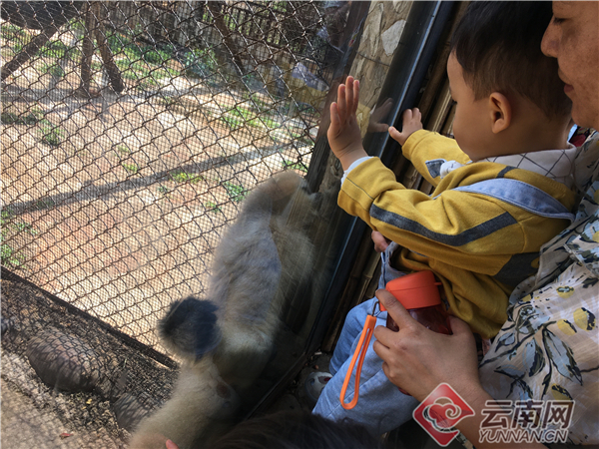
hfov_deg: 61.7
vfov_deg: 48.2
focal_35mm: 29
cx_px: 300
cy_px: 224
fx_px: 502
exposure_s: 1/353
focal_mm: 4.15
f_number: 2.2
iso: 25
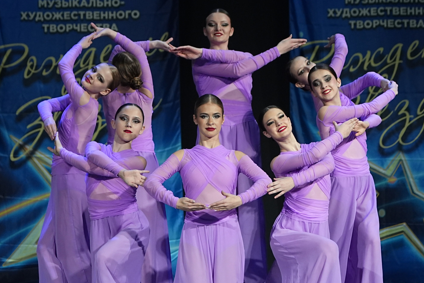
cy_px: 142
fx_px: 3204
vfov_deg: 5.1
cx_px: 188
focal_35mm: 272
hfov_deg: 7.6
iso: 1600
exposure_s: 1/320
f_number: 2.8
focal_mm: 125
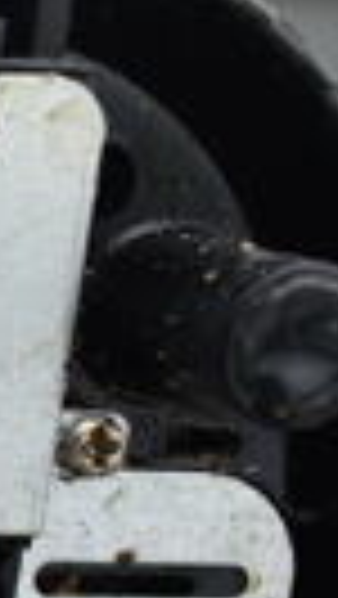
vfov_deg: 15.9
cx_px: -703
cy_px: 688
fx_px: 2067
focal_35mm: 130
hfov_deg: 7.9
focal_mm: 18
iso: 100
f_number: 5
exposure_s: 1/100
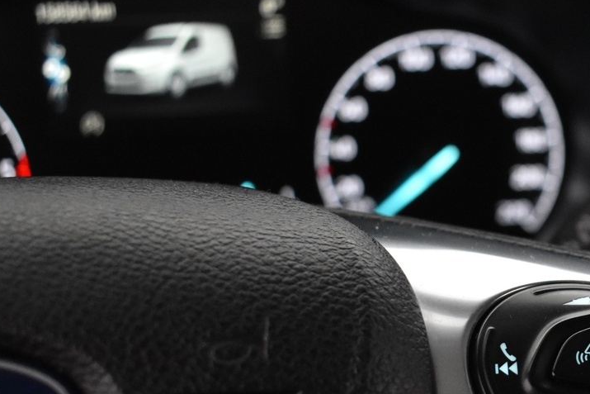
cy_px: 364
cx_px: 591
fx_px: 1281
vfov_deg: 17.2
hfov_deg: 24.7
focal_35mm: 78
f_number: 3.8
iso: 2200
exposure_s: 1/40
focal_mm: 23
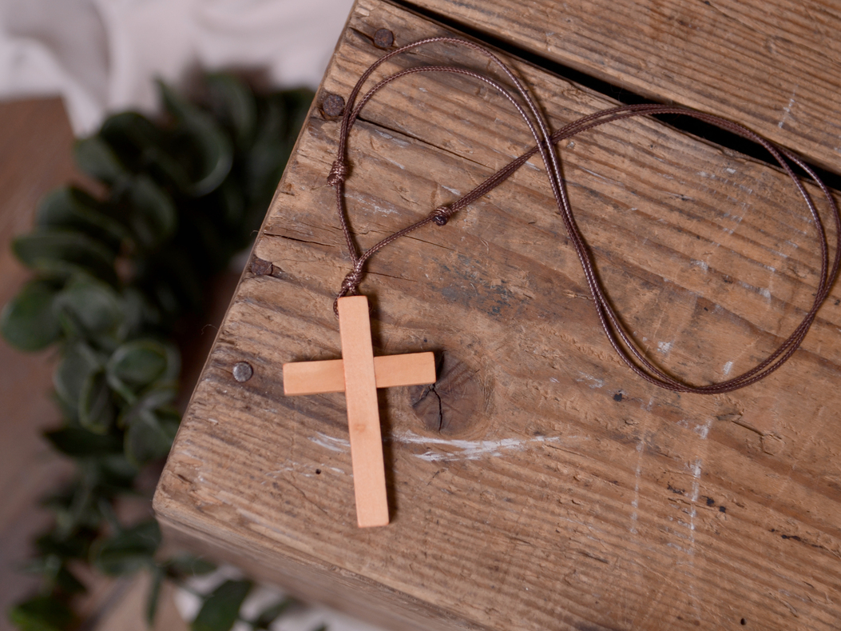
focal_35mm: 128
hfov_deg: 15.4
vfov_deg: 11.6
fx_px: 3109
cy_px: 315
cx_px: 421
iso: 200
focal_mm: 78
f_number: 4
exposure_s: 1/60
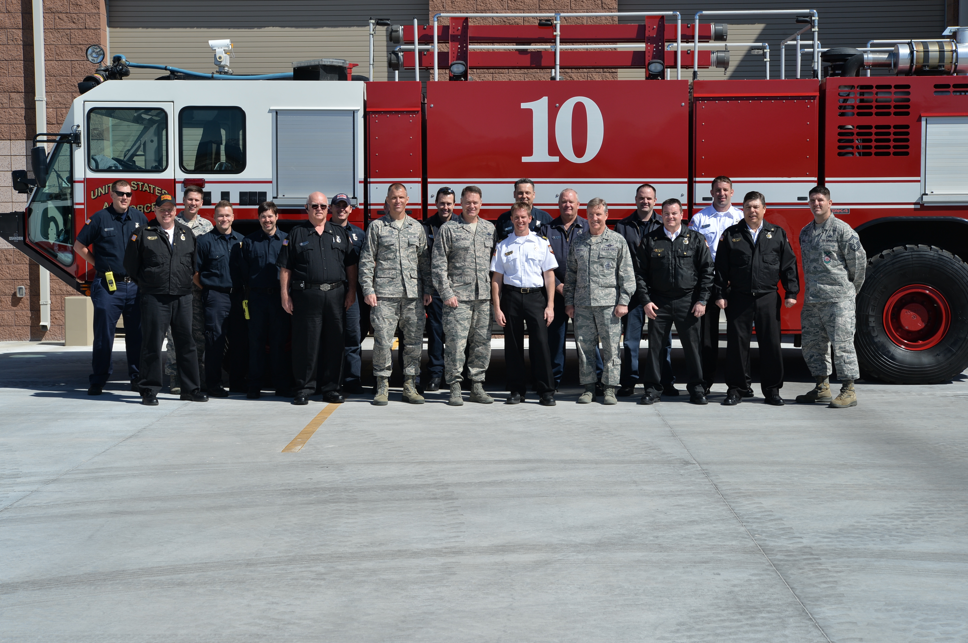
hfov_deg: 33.4
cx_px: 484
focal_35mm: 60
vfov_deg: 22.6
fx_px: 1612
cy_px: 322
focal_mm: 60
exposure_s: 1/250
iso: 125
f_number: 13
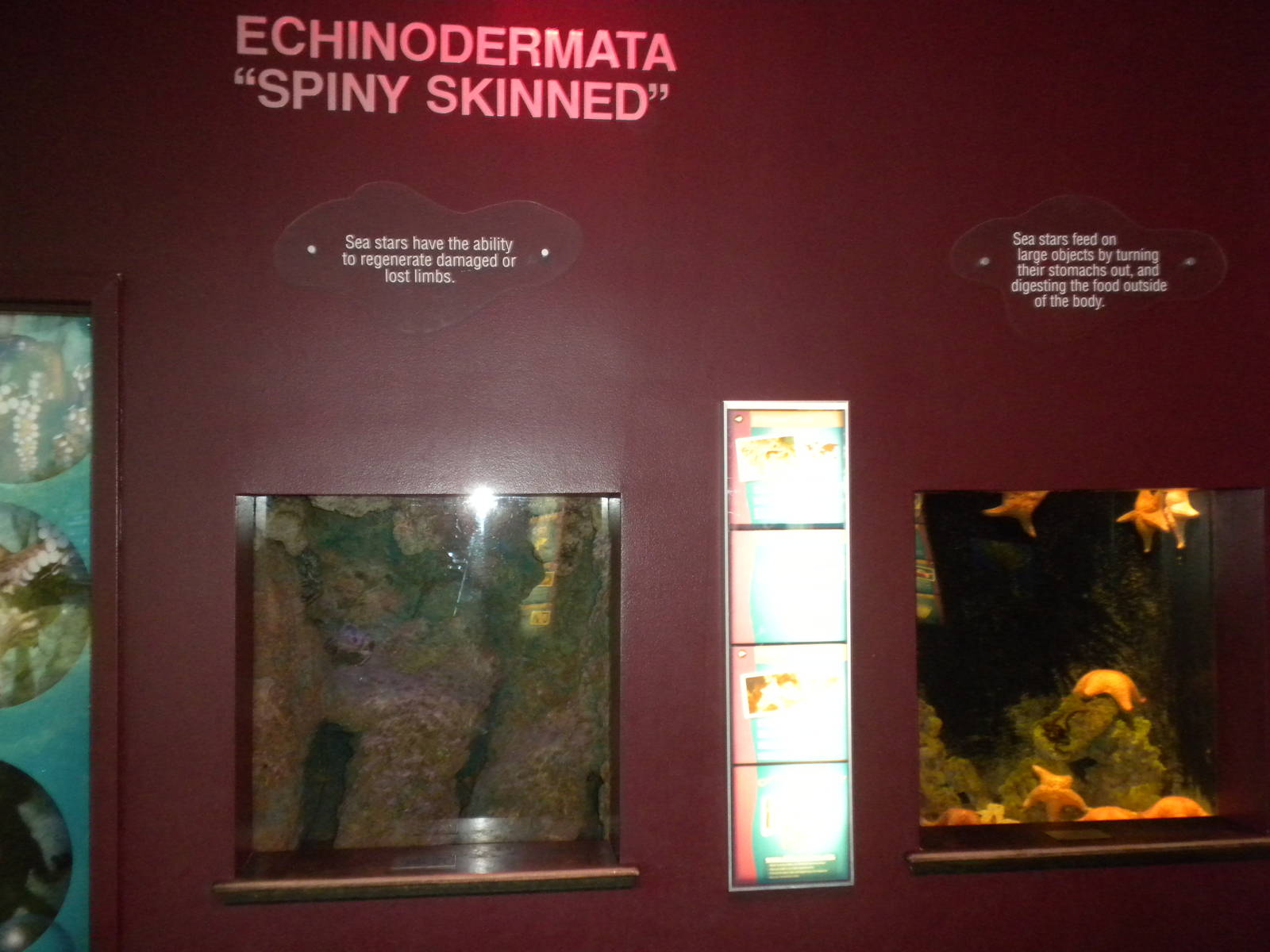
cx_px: 635
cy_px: 476
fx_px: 1357
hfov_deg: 50.1
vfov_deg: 38.7
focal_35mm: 37
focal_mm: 6.6
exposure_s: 1/16.2
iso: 400
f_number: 3.5
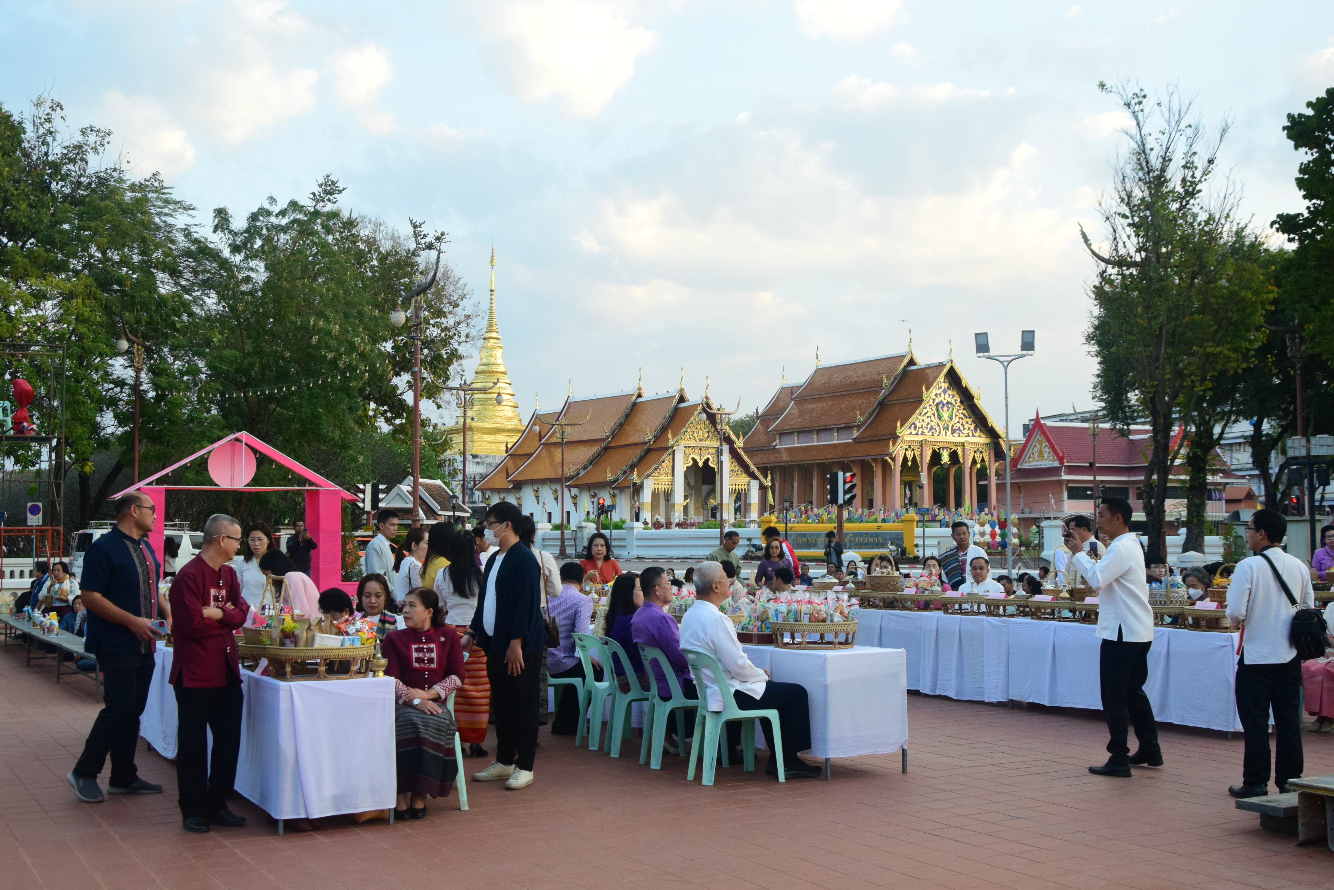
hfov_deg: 49.5
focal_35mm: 39
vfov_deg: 34.2
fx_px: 1445
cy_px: 445
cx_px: 667
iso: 1600
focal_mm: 26
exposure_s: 1/400
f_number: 8
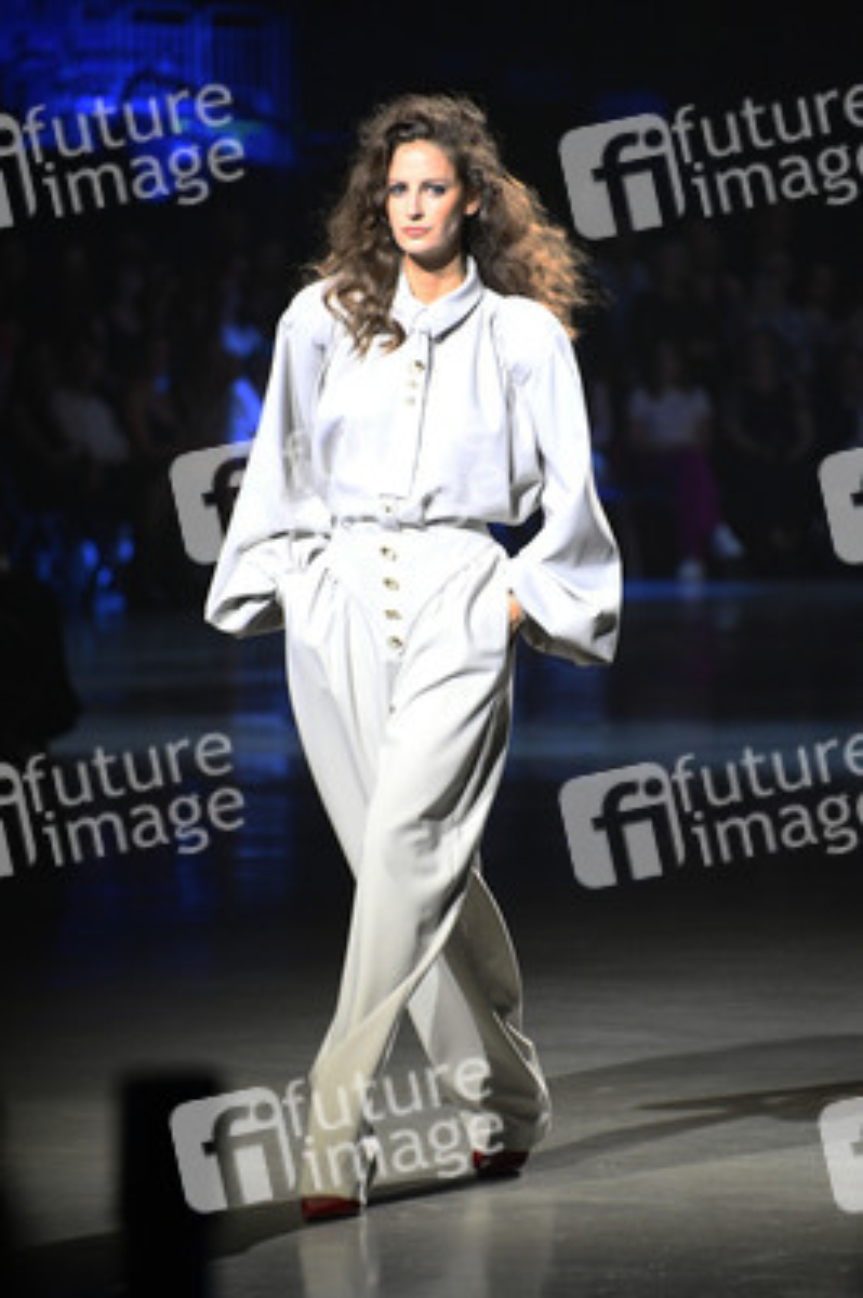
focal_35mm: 300
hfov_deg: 4.6
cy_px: 649
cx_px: 432
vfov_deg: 6.9
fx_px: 10805
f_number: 5.6
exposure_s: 1/200
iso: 8000
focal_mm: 300
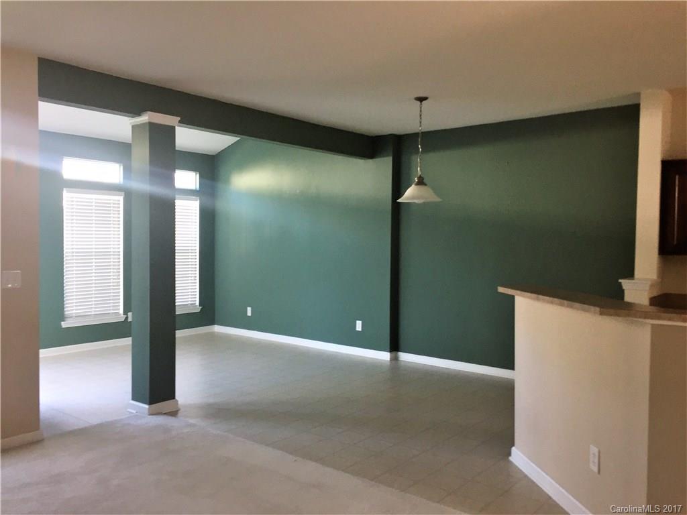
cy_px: 258
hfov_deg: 61.7
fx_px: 576
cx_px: 344
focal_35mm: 29
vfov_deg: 48.2
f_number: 2.2
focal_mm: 4.15
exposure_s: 1/30
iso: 64
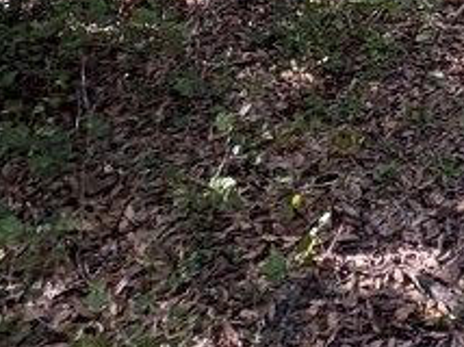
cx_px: 583
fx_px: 897
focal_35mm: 67
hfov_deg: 25.5
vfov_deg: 15.0
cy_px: -449
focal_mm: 2.22
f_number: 2.2
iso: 50
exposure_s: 1/105
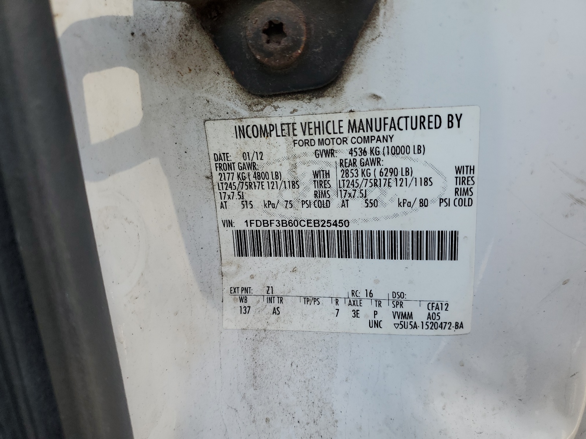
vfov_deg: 53.1
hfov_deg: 67.3
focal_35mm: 26
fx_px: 440
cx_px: 293
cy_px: 220
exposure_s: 1/323
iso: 50
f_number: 1.5
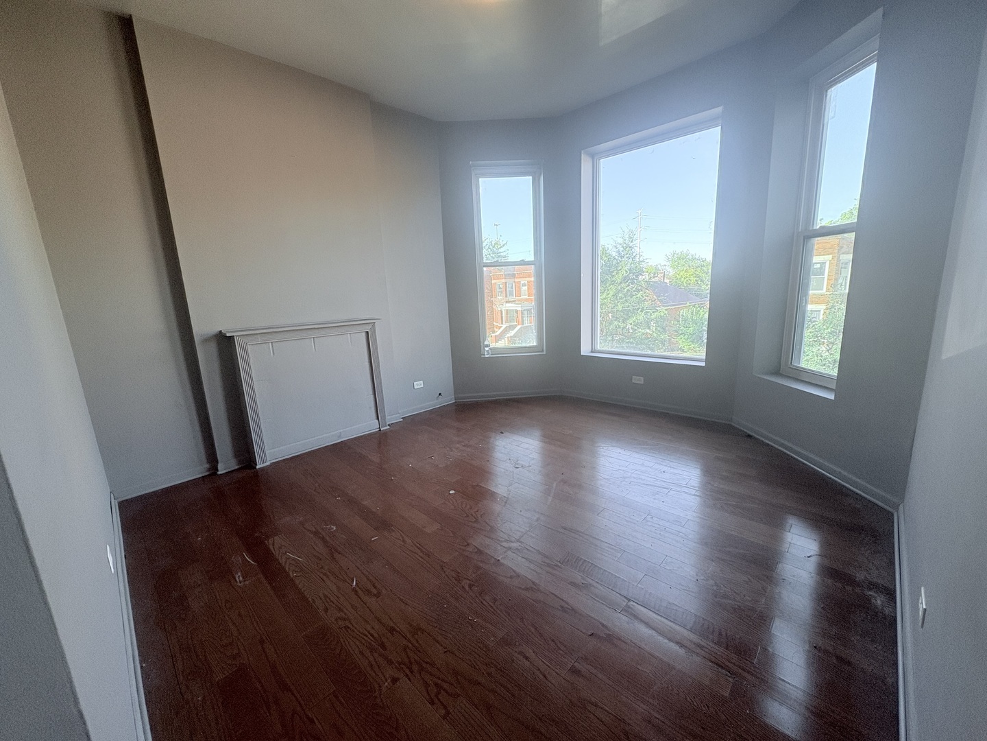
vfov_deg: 85.7
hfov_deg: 102.1
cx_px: 494
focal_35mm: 14
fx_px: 399
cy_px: 370
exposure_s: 1/134
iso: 100
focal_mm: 2.22
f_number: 2.2
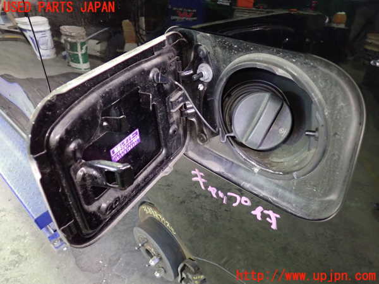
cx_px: 190
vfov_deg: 46.8
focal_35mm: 30
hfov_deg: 60.0
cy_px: 142
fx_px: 328
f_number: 2.3
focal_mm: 5.4
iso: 800
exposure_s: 1/20
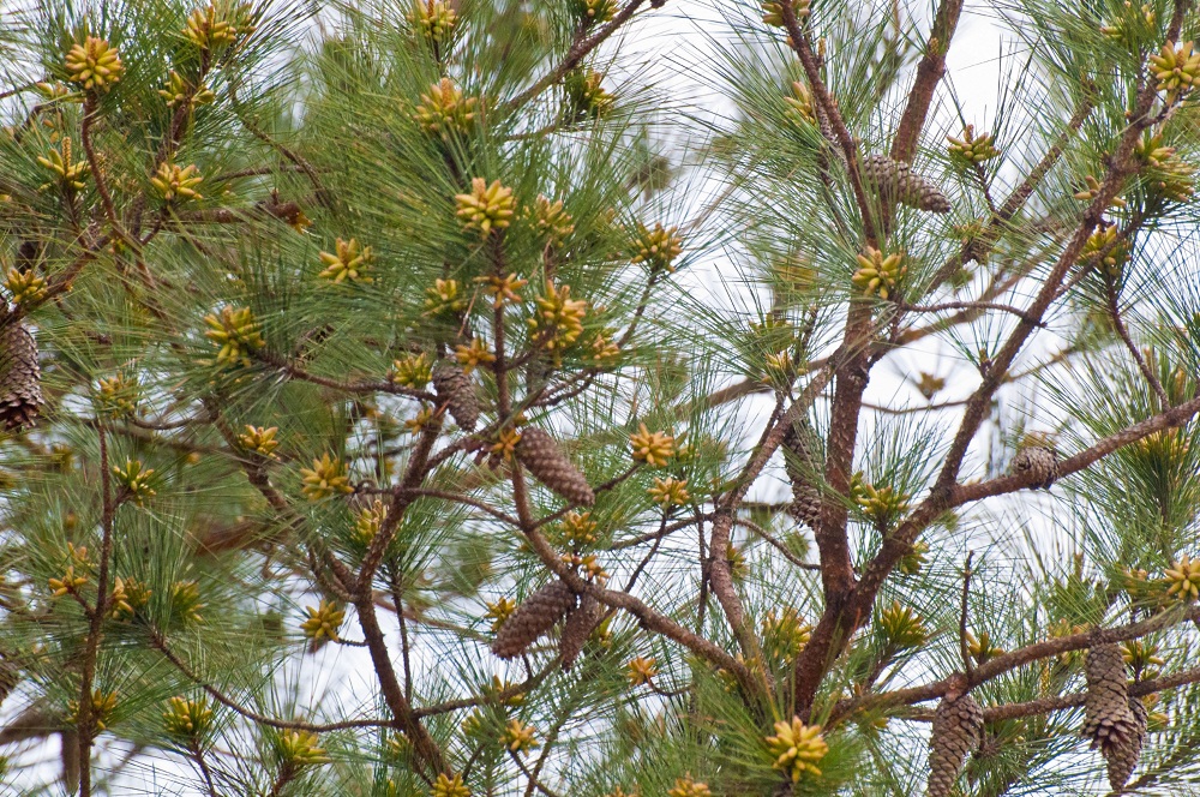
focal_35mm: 450
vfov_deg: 3.0
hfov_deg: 4.6
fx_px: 14980
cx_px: 600
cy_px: 398
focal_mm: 300
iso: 2500
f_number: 13
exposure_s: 1/800
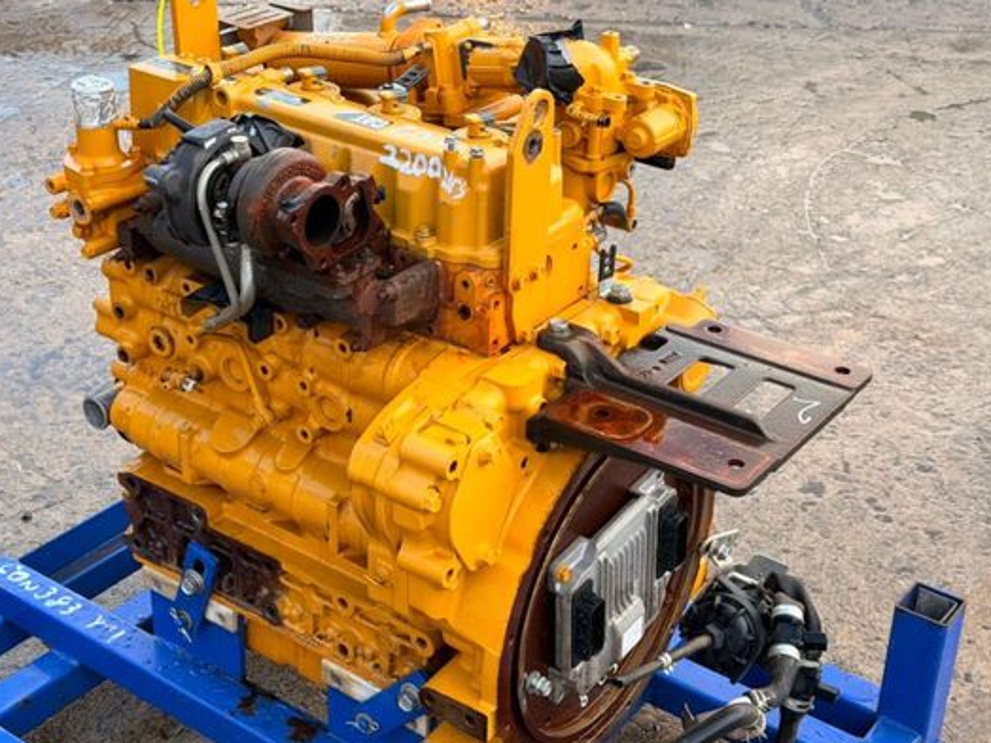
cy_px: 363
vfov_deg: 26.6
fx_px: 1575
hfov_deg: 34.9
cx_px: 450
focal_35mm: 55
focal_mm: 6.76
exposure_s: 1/270
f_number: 1.78
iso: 64
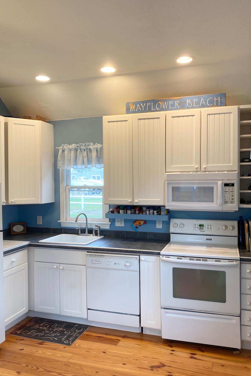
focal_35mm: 28
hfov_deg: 46.4
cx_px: 132
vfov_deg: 65.5
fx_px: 293
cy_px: 191
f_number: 1.8
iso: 64
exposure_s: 1/60
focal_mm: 4.25
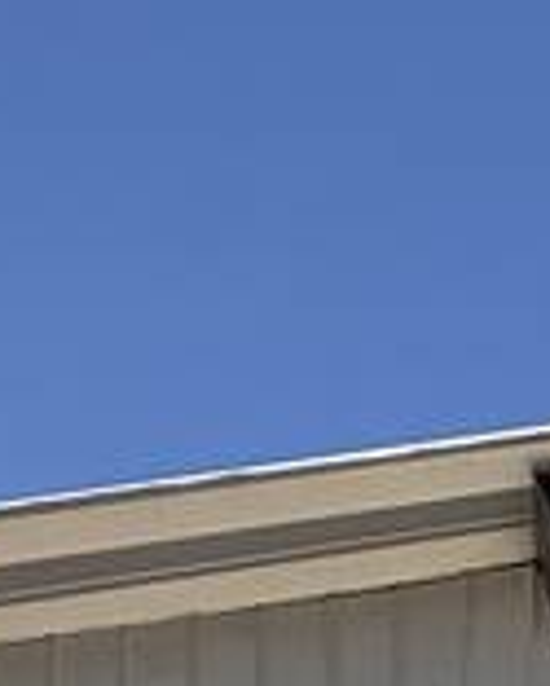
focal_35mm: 126
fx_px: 2561
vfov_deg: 11.3
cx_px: 1558
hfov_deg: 9.8
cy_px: 1873
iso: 50
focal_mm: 2.22
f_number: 2.2
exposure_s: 1/1656
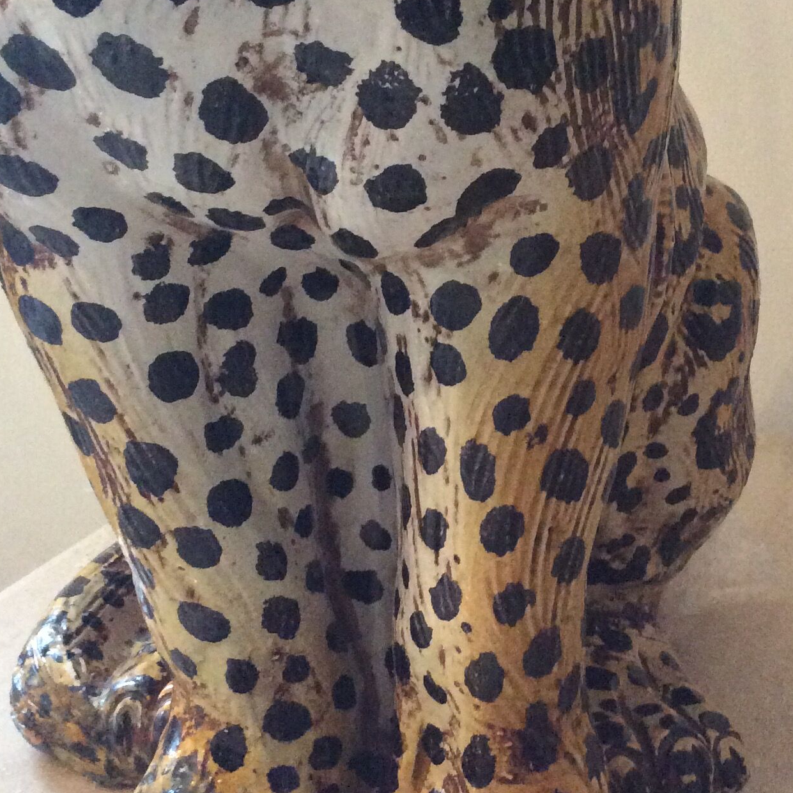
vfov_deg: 29.0
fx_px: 1529
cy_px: 292
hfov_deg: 29.0
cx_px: 468
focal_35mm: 59
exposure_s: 1/20
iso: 320
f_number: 2.4
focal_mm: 3.3
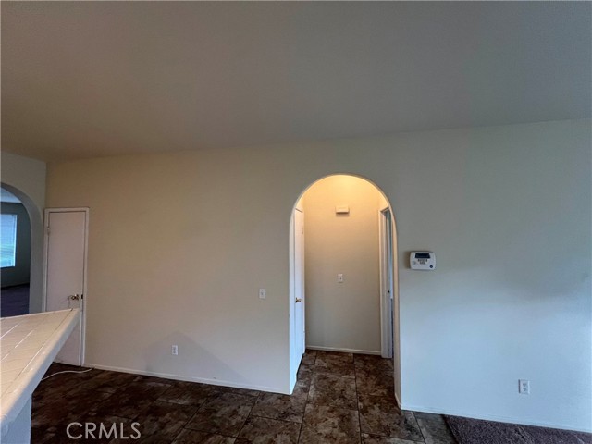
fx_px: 222
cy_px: 222
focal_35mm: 13
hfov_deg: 106.2
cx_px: 296
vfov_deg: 89.9
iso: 250
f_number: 1.8
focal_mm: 1.57
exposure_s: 1/60
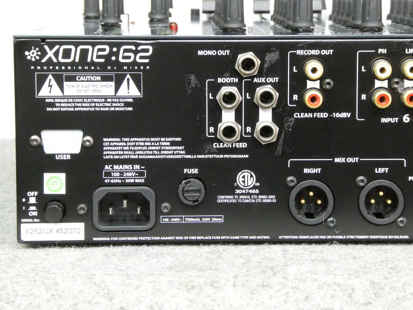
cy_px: 155
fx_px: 1372
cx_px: 206
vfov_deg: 12.9
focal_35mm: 115
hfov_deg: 17.1
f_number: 5.1
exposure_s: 1/15
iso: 1600
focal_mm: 20.6
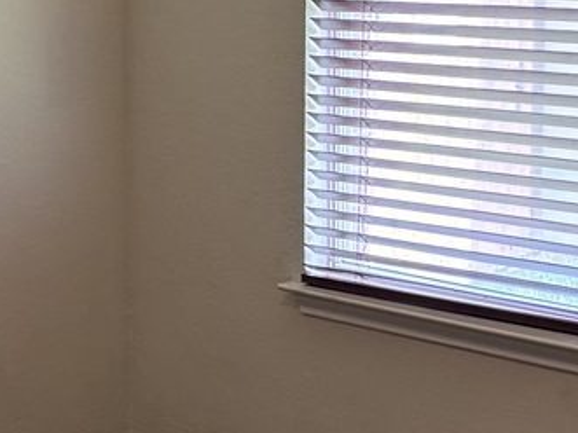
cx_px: -91
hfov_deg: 16.8
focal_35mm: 113
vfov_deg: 13.0
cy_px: 75
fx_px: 1886
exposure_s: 1/60
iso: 125
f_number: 1.6
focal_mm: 5.96
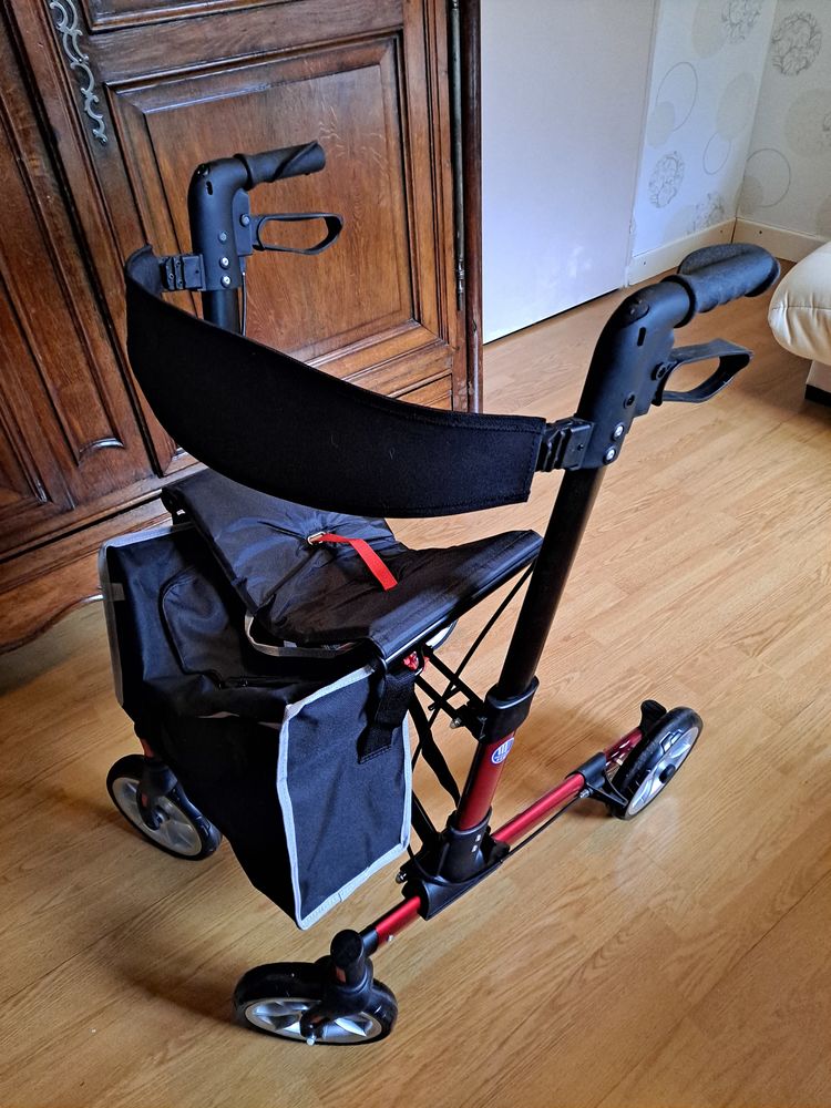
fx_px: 800
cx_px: 416
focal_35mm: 25
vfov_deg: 69.4
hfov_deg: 54.9
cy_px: 554
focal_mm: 4.6
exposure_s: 1/24
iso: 400
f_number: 2
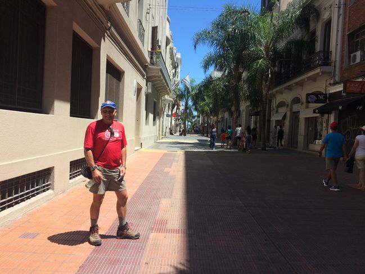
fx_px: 306
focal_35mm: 29
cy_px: 137
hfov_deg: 61.7
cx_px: 182
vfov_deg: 48.2
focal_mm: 4.15
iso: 32
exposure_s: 1/1466
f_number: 2.2
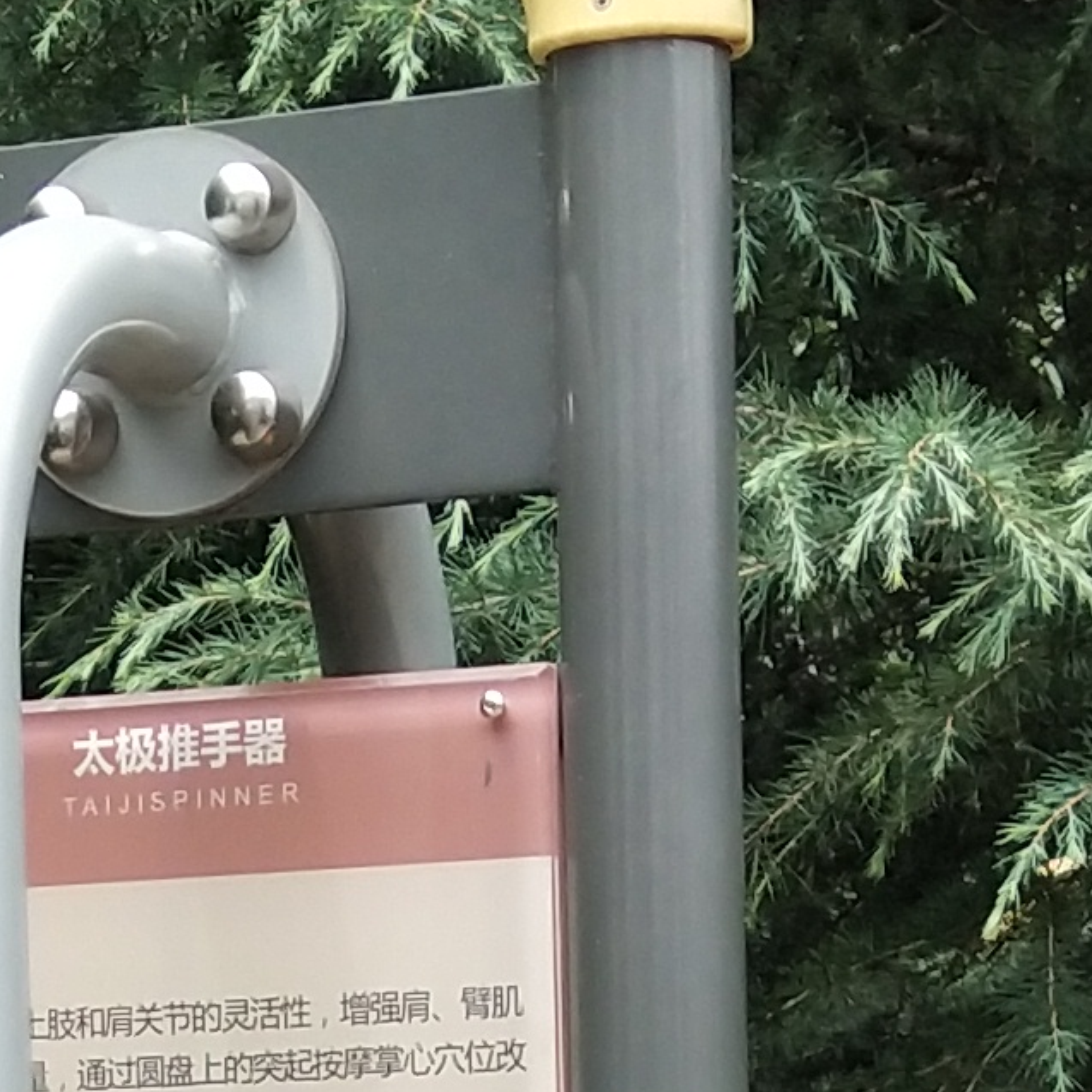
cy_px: 1702
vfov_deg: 9.5
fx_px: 6389
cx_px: 233
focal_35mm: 179
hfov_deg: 9.7
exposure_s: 1/343
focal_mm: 3.69
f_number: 2.2
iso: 50
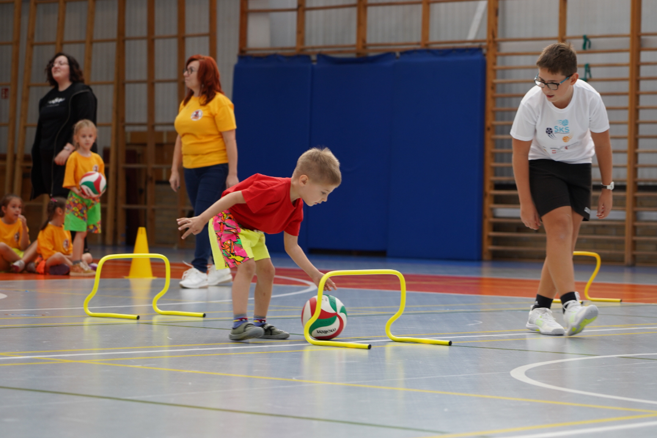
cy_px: 240
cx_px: 366
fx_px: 2318
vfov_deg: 10.8
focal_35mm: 127
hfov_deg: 16.1
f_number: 4
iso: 320
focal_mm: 105
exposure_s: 1/160
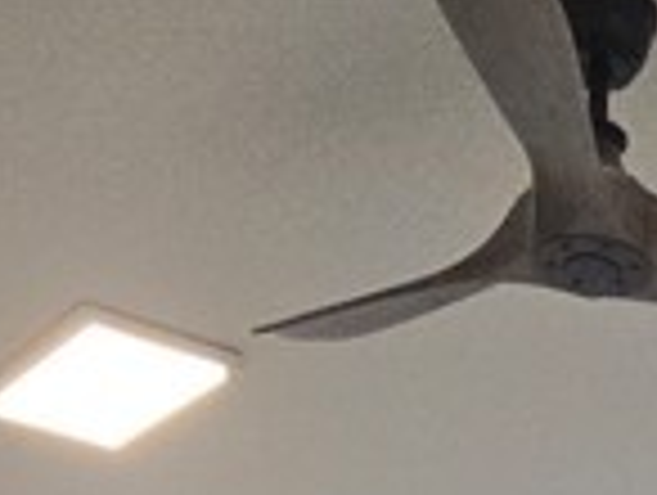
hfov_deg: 20.4
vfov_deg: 9.6
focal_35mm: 91
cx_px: 747
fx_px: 1730
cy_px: 1706
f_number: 2.2
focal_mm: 2.2
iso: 160
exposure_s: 1/60
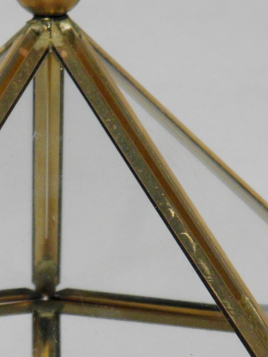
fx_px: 2735
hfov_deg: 5.6
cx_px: 76
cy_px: 224
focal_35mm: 265
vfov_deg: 7.5
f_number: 8.8
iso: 100
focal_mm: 14.3
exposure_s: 1/1000
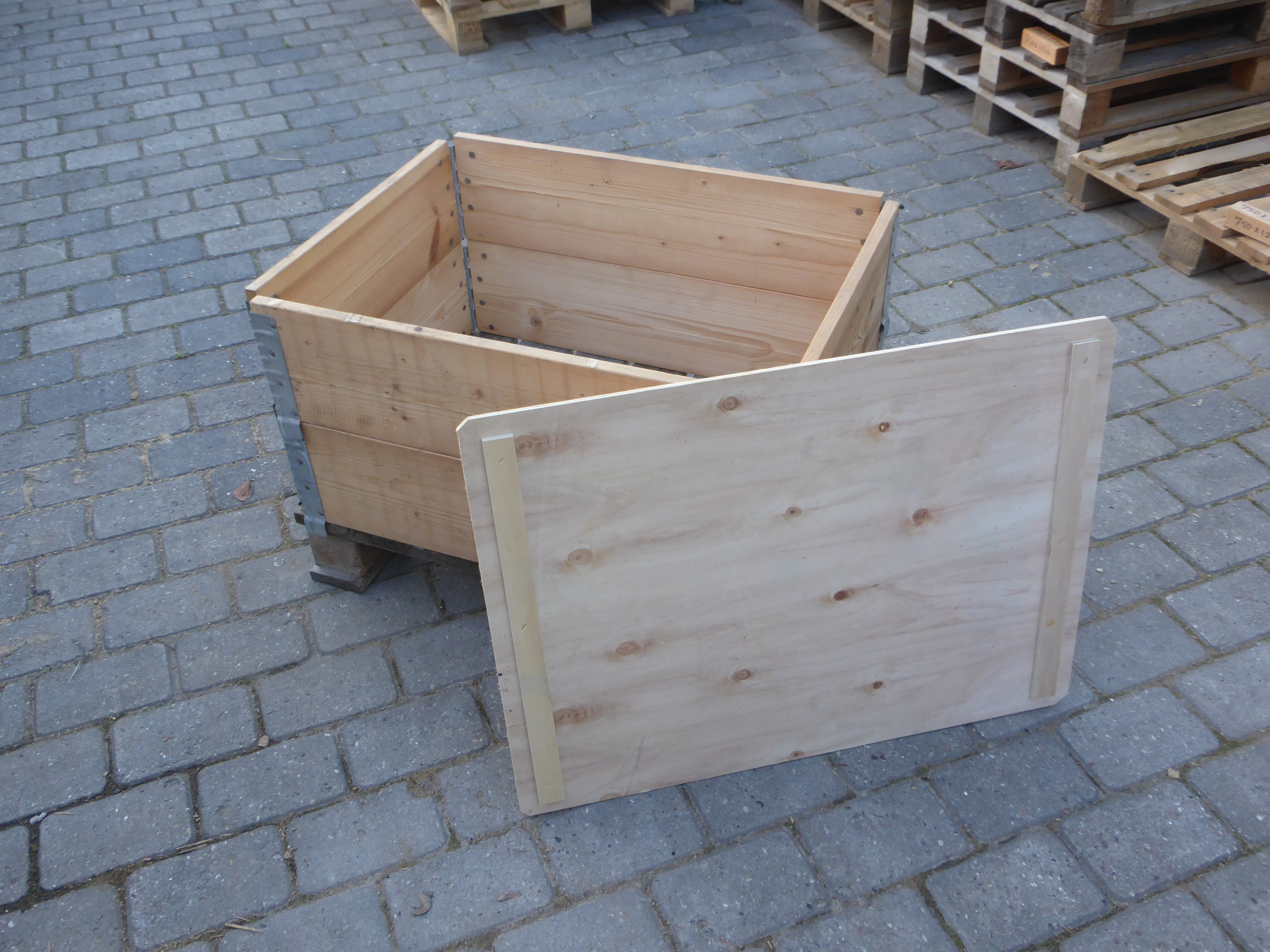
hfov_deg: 58.4
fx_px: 1137
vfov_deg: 45.4
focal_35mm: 31
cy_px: 476
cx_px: 635
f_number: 3.6
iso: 160
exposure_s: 1/60
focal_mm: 5.4
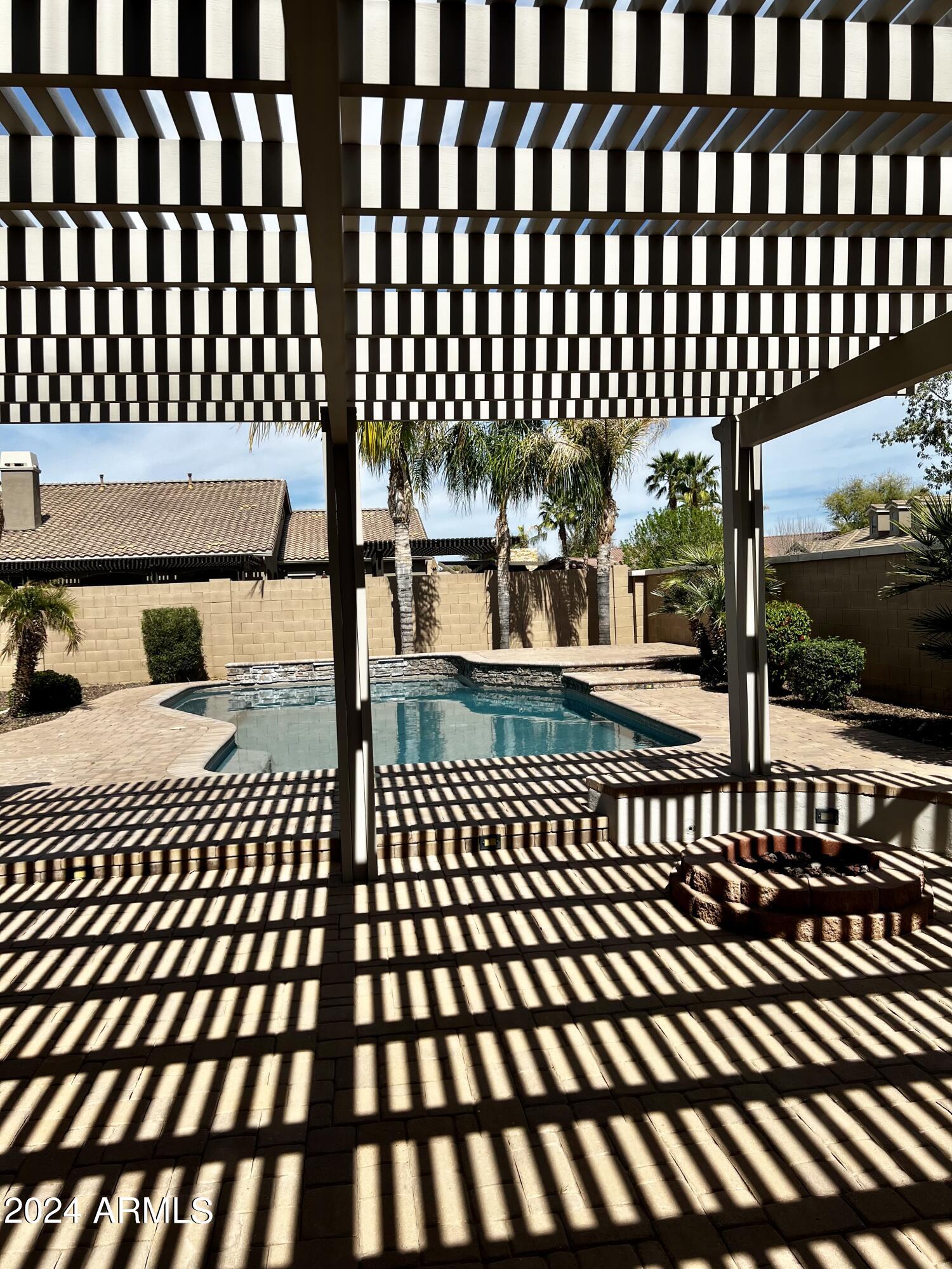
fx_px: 953
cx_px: 476
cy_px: 634
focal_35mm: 26
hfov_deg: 53.1
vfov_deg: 67.3
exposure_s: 1/4630
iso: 50
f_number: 1.5
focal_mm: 5.7
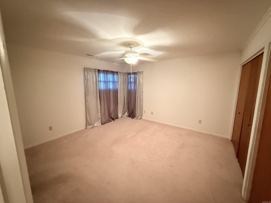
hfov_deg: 102.1
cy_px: 102
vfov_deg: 85.7
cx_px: 136
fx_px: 110
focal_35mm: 14
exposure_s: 1/40
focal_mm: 2.22
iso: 1000
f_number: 2.2
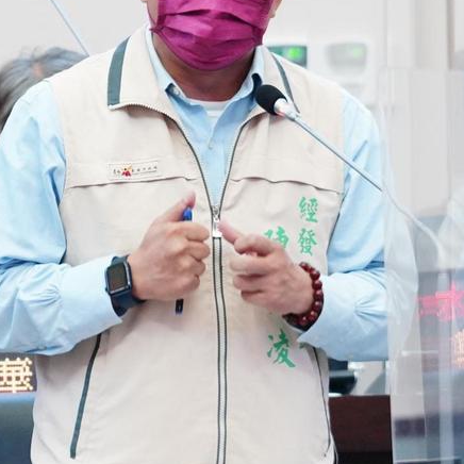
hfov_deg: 2.6
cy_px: 171
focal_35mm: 673
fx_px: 10206
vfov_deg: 2.6
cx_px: 209
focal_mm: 192
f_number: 4
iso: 3200
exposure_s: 1/125
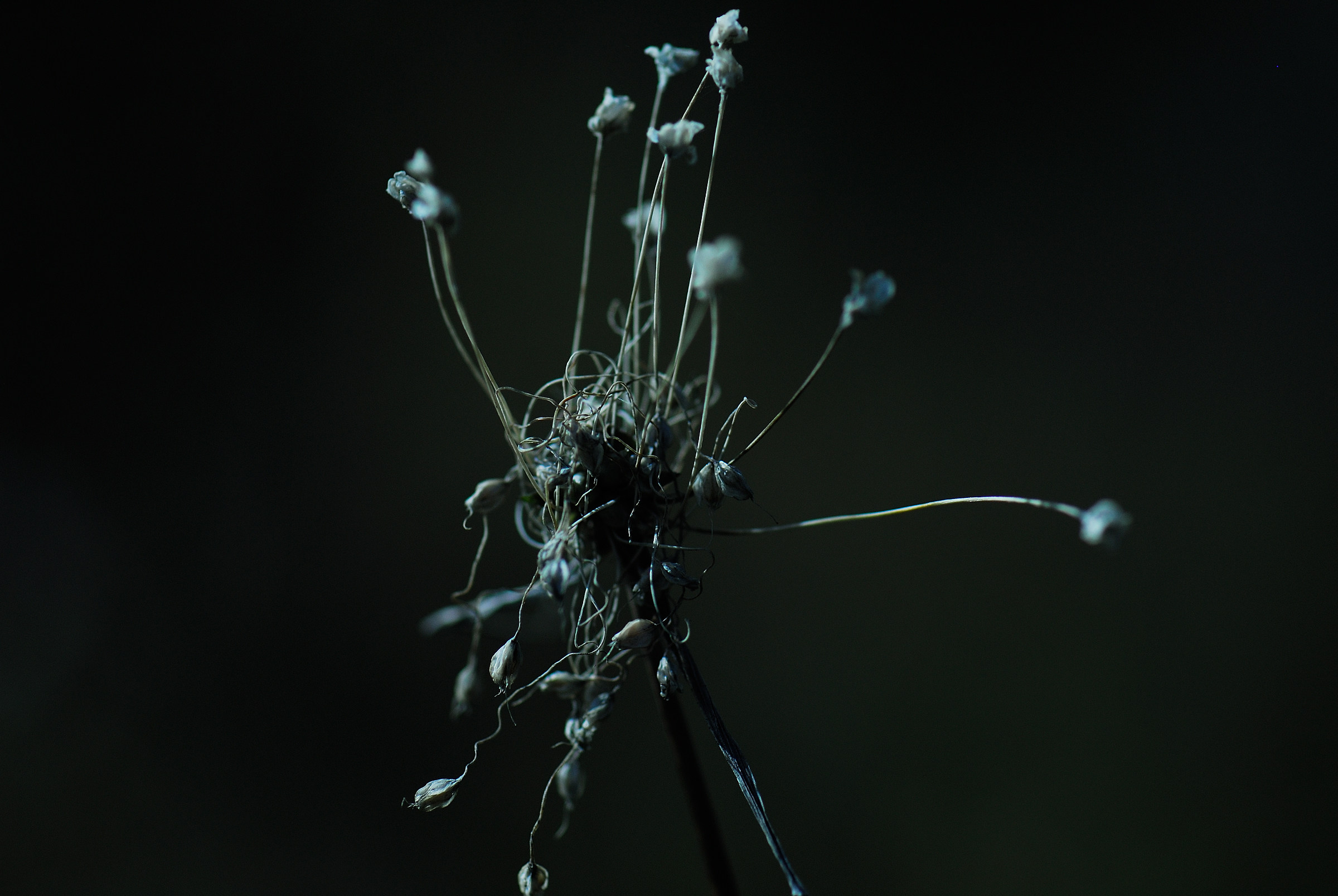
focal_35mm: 158
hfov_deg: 13.0
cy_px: 448
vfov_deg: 8.7
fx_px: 5861
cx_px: 669
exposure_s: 1/1600
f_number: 4
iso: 200
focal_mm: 105
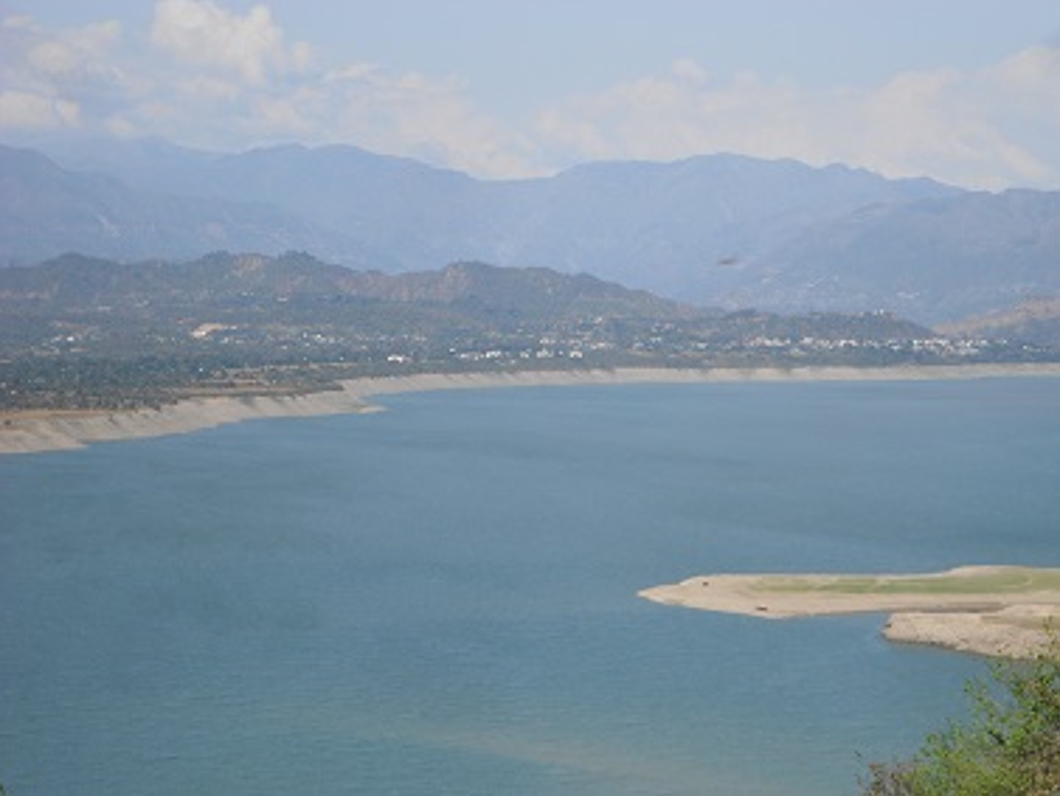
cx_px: 531
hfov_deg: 15.0
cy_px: 398
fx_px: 4013
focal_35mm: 131
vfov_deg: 11.3
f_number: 6.5
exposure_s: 1/500
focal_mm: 23
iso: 80
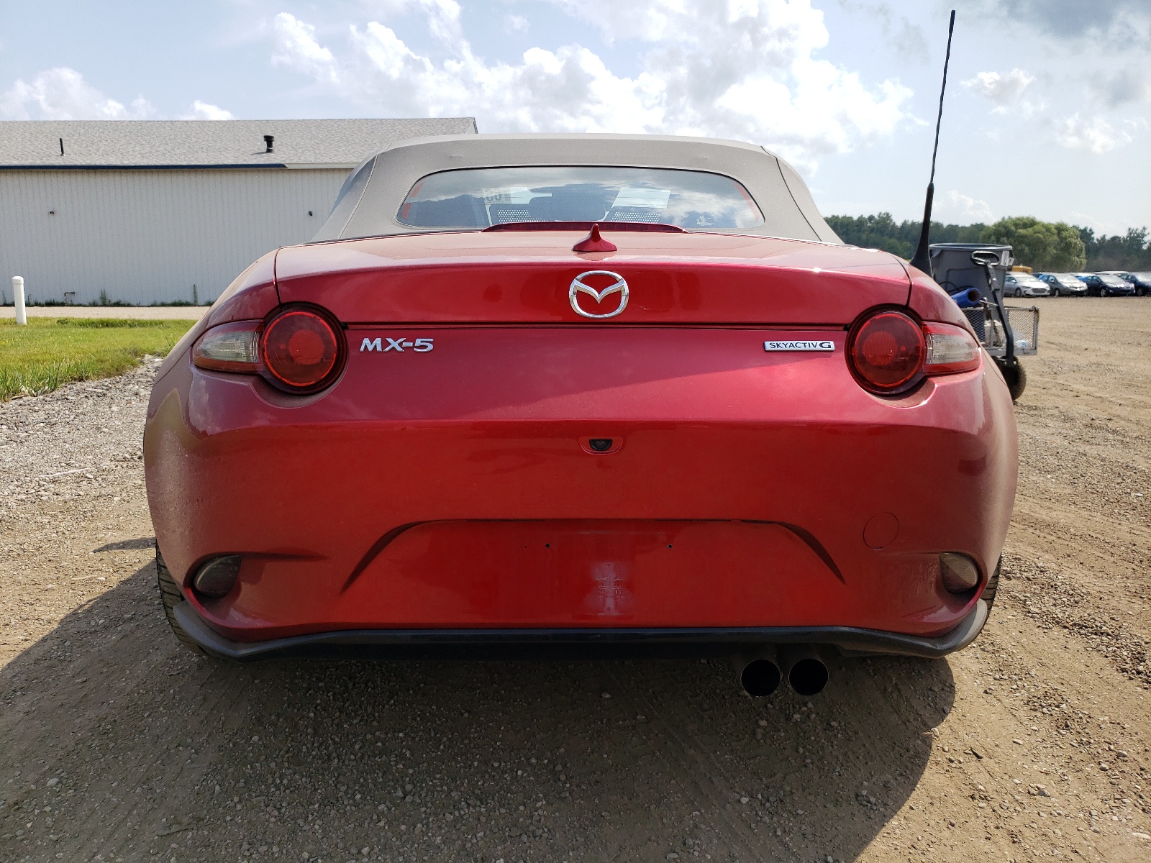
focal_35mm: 26
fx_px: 865
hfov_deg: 67.3
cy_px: 432
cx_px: 576
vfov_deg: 53.1
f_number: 1.5
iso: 50
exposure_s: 1/3333
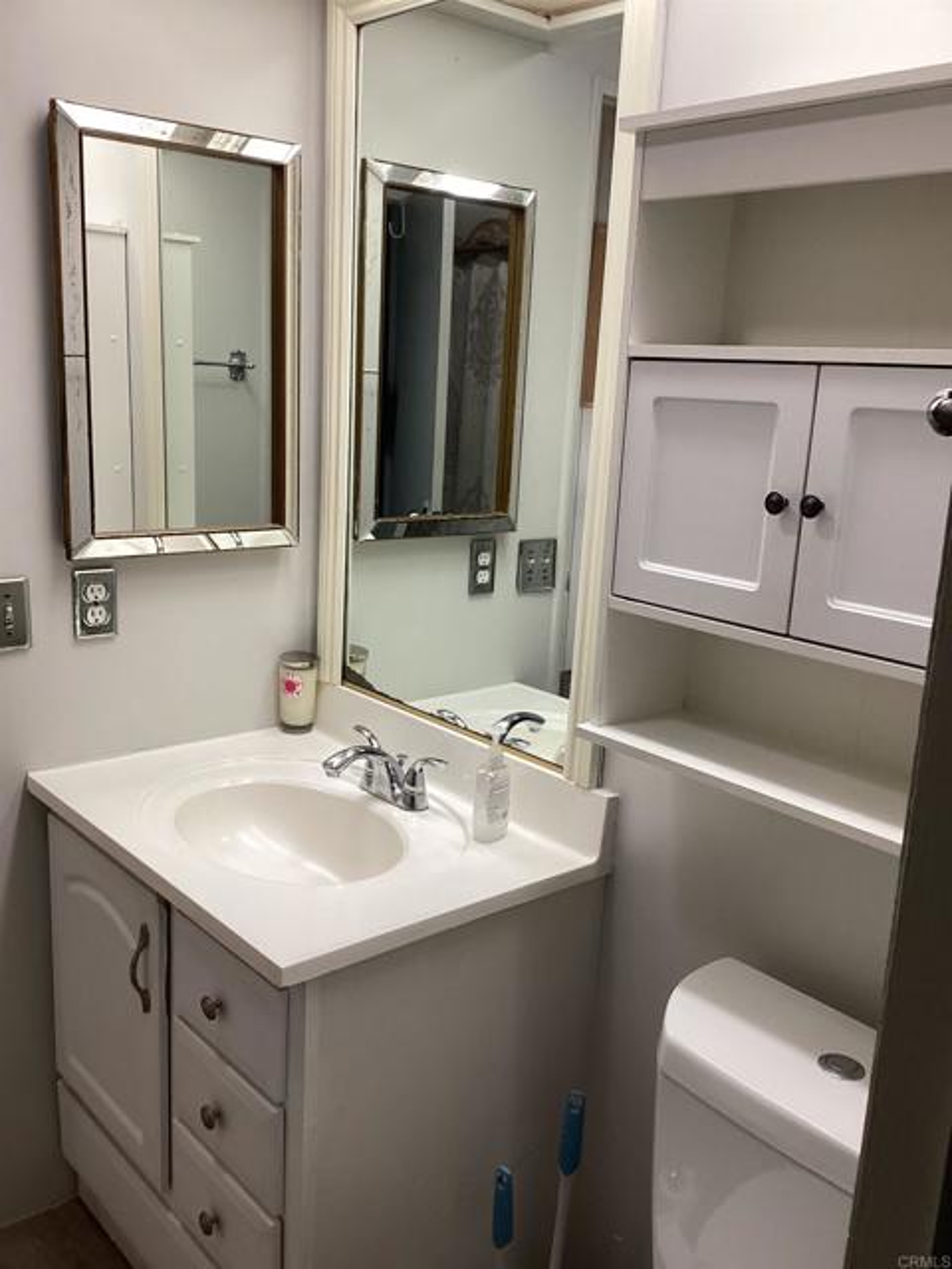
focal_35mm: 31
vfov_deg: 58.4
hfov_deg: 45.4
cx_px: 476
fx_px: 1137
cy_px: 634
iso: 80
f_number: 2.4
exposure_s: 1/60
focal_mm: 3.3
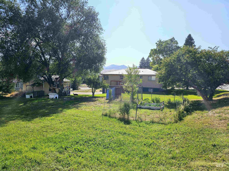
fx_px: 152
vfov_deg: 58.9
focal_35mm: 23
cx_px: 114
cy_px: 86
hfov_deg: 73.9
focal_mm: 6.3
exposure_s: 1/1250
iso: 10
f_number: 1.7
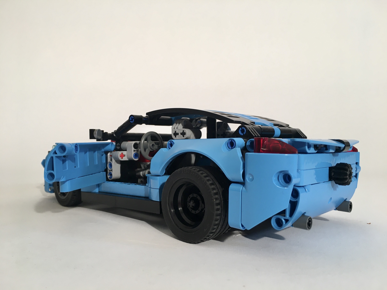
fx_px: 324
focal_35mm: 29
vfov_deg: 48.2
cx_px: 194
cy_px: 145
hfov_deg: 61.7
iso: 25
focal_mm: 4.15
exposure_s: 1/33
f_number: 2.2
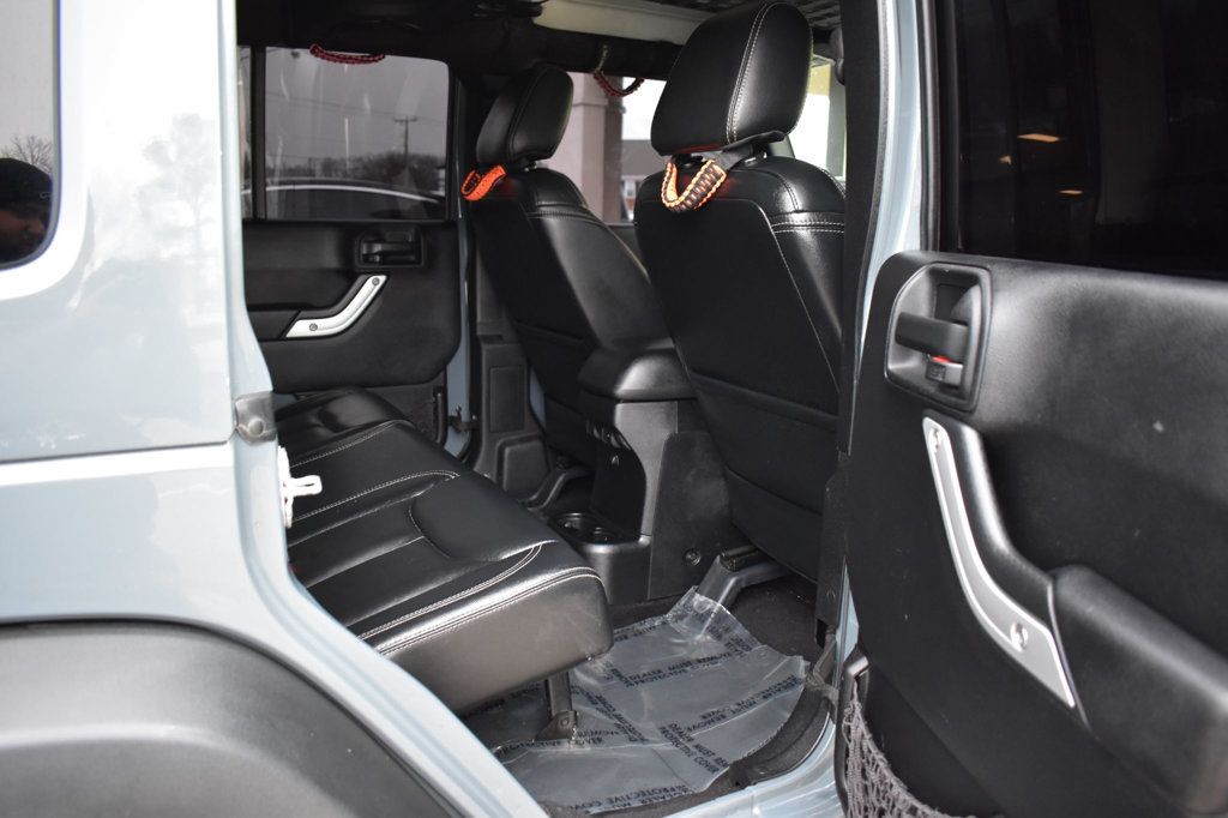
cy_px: 409
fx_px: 921
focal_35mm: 27
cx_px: 614
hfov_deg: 67.4
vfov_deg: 47.9
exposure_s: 1/15
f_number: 4
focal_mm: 18
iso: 1600
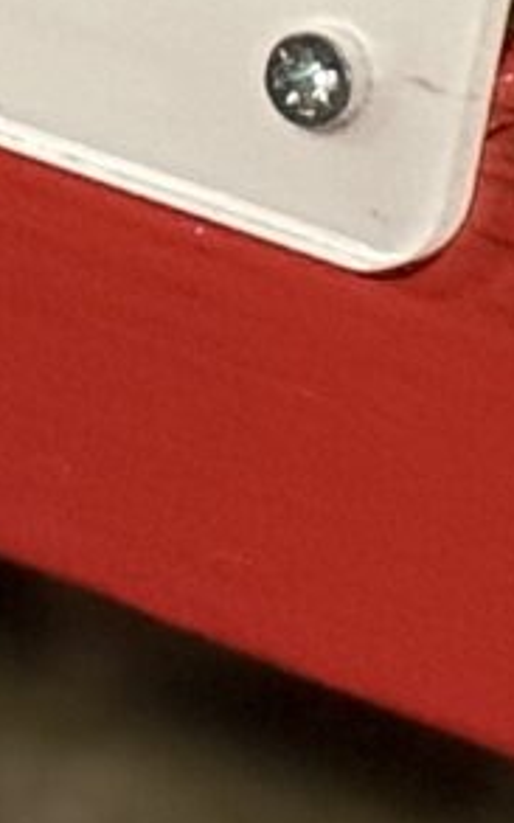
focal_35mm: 444
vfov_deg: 4.6
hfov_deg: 2.9
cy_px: -1143
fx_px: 9956
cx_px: -323
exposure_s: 1/25
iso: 500
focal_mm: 6.76
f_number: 1.78
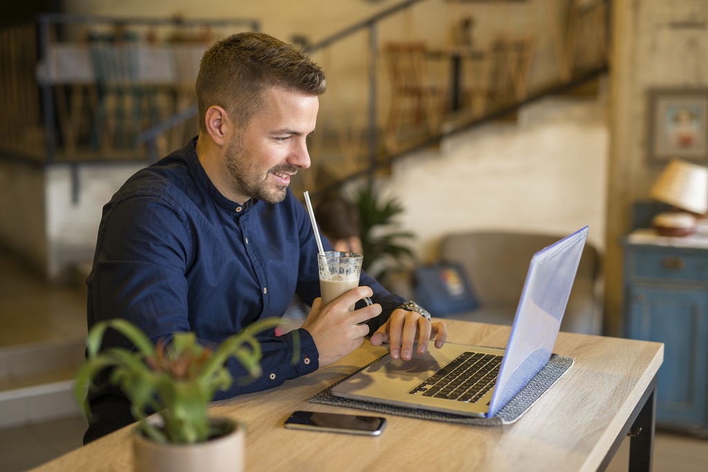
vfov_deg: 27.0
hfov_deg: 39.6
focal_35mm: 50
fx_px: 983
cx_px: 354
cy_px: 236
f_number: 2
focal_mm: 50
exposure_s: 1/100
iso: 320
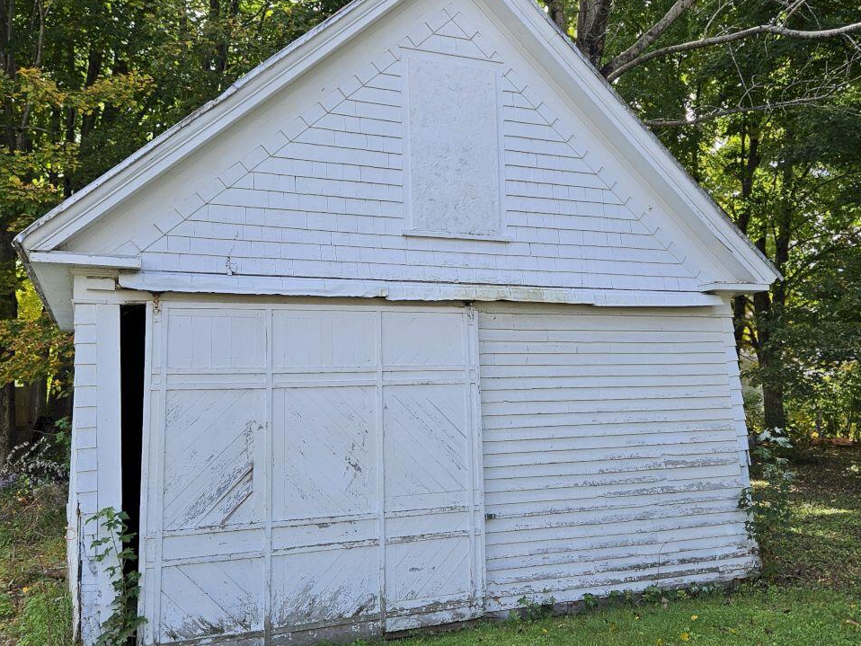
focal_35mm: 32
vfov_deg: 44.2
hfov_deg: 56.8
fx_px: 796
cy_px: 309
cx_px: 443
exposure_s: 1/575
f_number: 1.8
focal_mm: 5.4
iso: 32
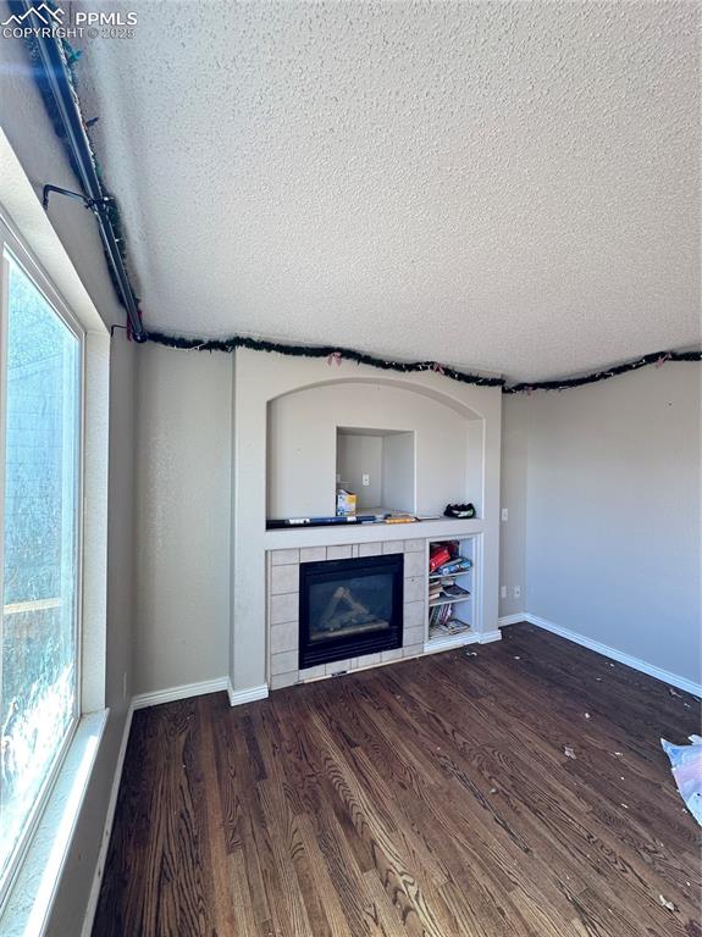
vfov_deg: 102.1
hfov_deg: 85.6
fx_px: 379
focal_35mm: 14
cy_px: 468
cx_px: 351
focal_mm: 2.22
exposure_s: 1/99
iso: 40
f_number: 2.2
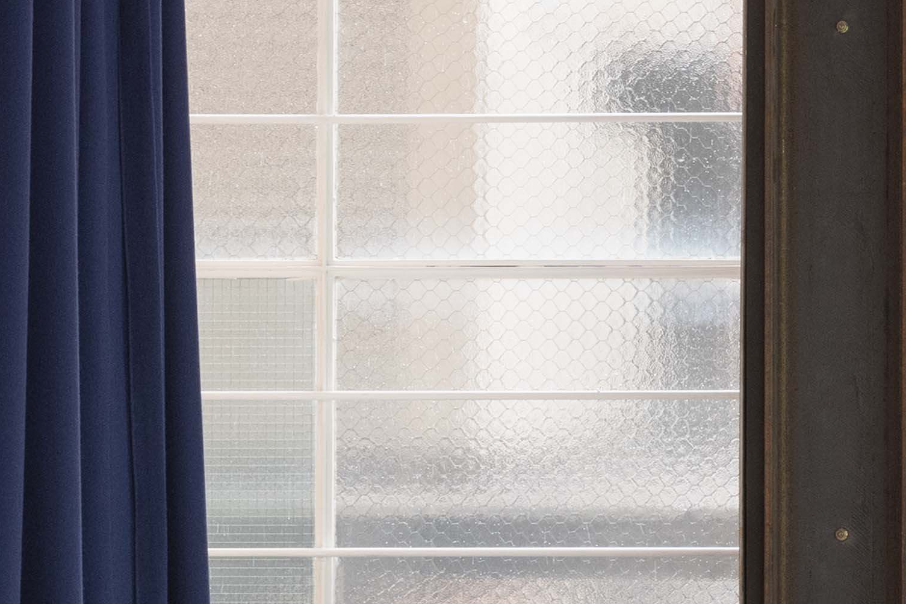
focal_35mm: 192
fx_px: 4831
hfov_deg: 10.4
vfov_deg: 7.1
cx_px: 1260
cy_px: 84
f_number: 13
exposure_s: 1/6
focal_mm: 35
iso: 200
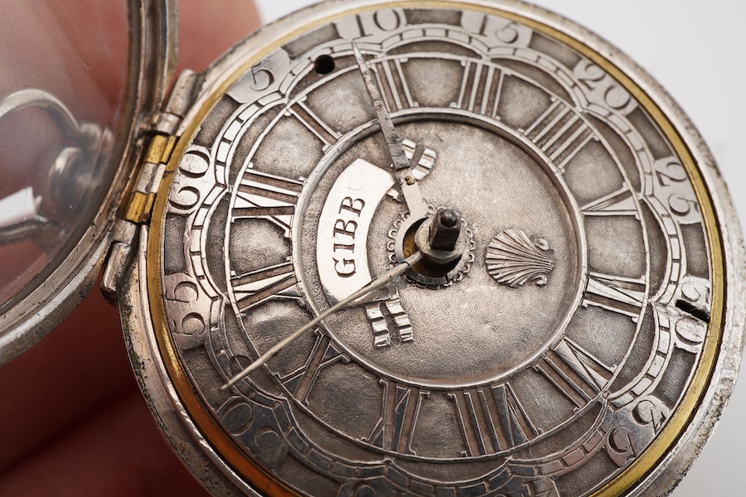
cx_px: 373
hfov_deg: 43.6
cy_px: 248
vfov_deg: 29.9
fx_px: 932
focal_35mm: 45
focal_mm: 30
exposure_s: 1/125
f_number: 22
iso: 160
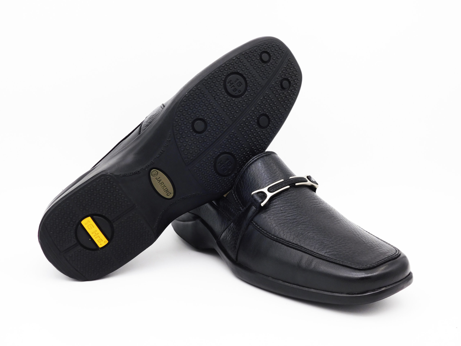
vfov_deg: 32.2
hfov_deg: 42.1
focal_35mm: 45
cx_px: 230
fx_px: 599
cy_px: 173
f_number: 3.7
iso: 125
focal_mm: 8
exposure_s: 1/200
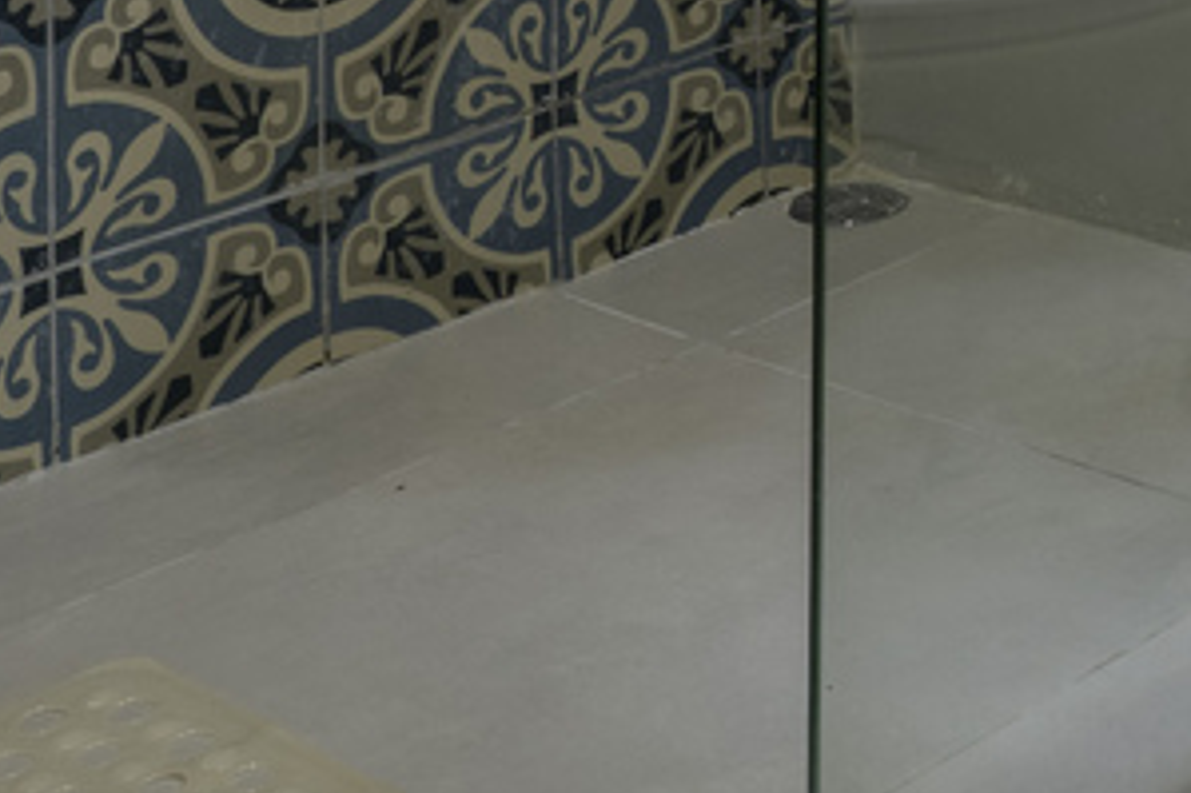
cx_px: 1777
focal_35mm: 90
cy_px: -928
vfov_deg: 12.7
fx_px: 2976
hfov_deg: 19.7
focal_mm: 14
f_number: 9
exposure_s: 1/2
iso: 100
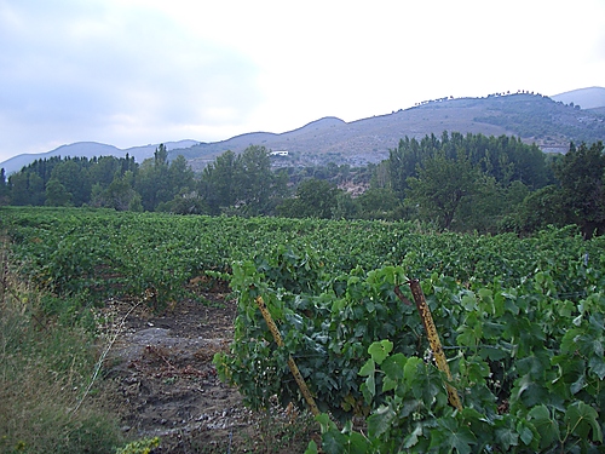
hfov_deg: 52.6
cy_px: 227
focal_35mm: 35
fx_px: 612
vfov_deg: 40.7
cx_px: 302
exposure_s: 1/200
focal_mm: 5.8
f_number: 2.6
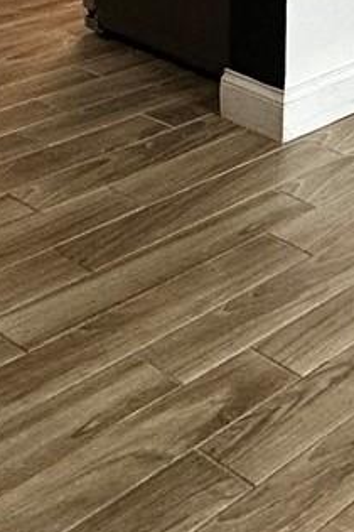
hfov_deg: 13.7
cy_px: -267
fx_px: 1091
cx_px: 826
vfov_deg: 22.4
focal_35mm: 74
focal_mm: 2.22
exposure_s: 1/120
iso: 160
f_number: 2.2
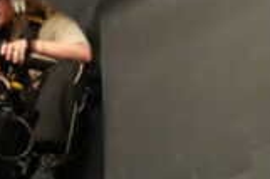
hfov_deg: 7.8
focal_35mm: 261
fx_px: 1955
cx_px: 304
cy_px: -100
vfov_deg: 5.2
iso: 8000
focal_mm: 70
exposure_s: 1/160
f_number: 2.8
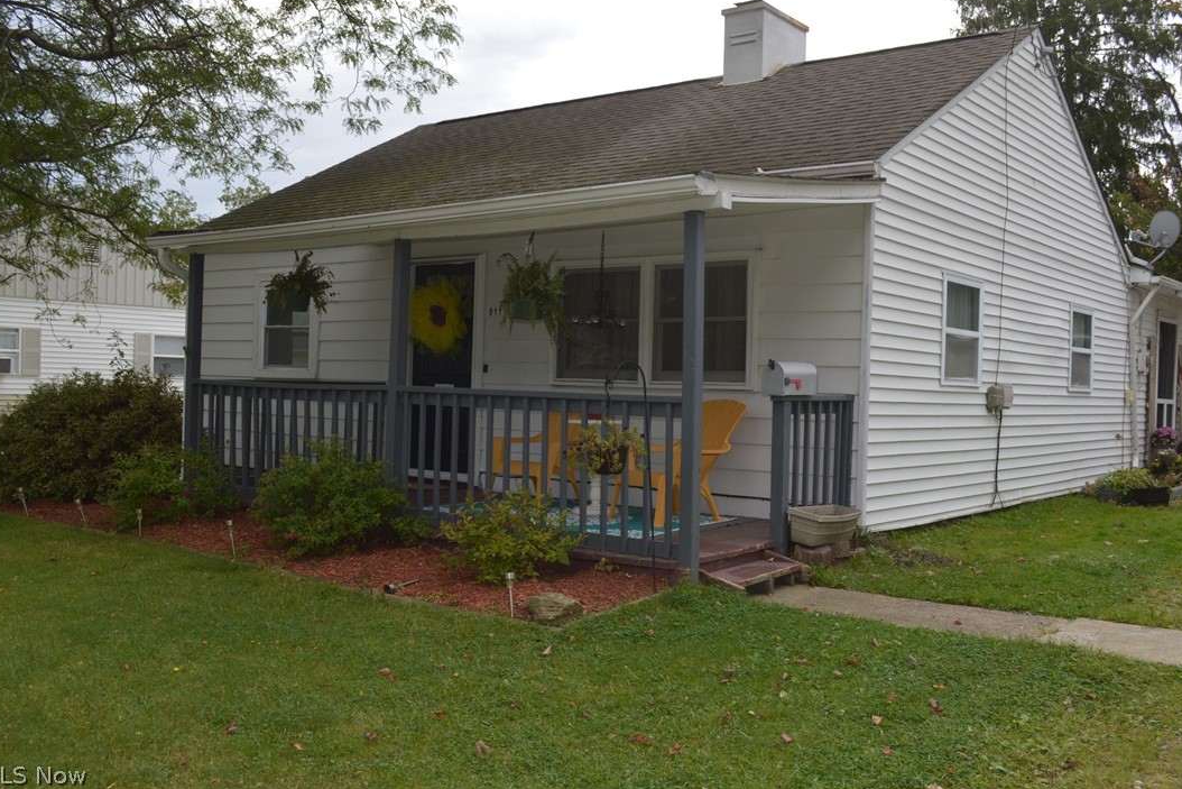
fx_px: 1116
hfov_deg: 55.8
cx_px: 583
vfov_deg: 38.9
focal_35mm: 34
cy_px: 388
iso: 100
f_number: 5
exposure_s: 1/200
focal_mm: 22
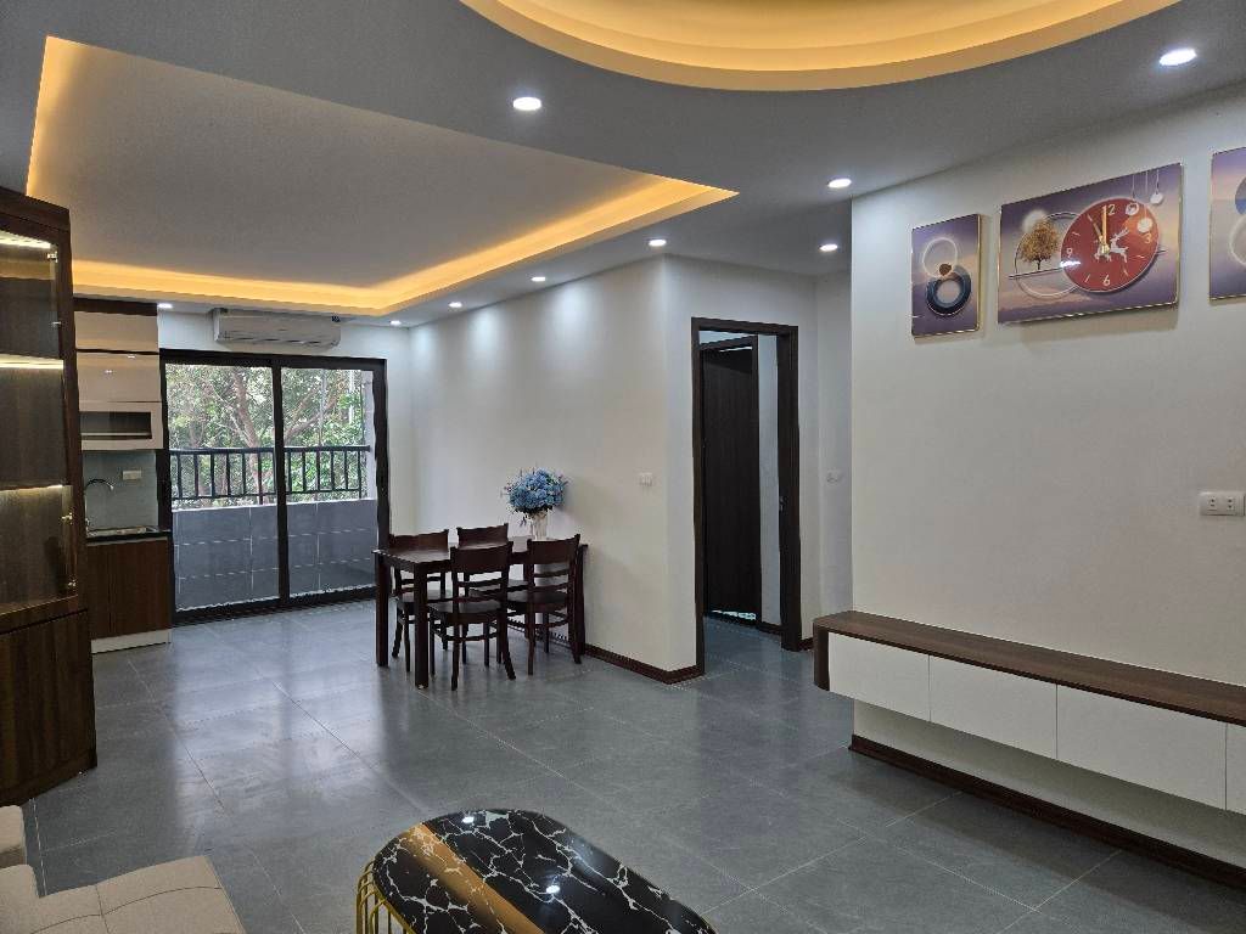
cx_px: 623
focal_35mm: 23
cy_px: 467
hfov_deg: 73.9
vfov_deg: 58.9
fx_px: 828
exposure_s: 1/100
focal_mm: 5.4
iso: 80
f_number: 1.8
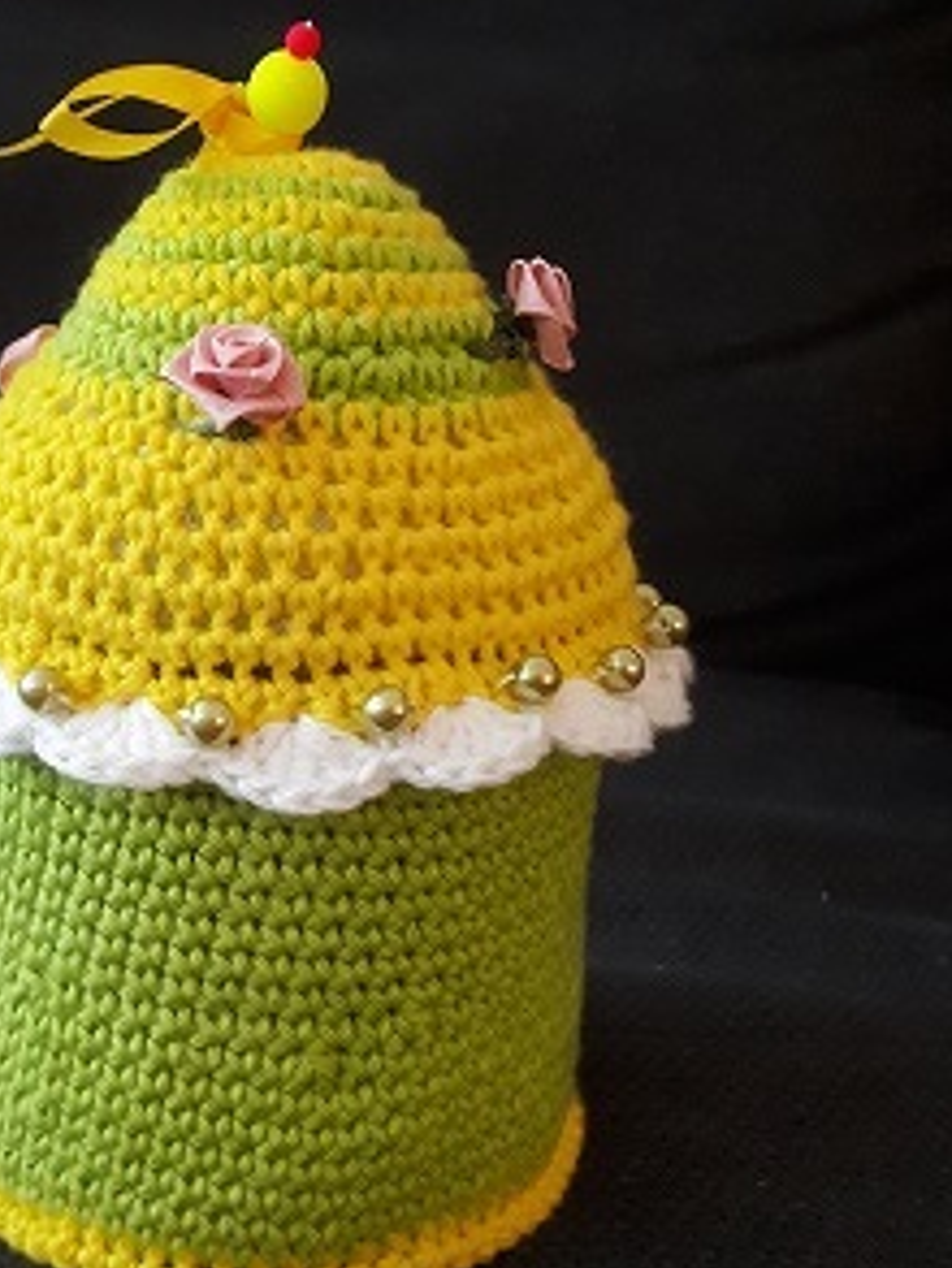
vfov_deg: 43.7
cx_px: 333
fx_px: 1576
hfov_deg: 33.4
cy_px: 718
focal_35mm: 43
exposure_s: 1/17
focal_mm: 3.6
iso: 640
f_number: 1.9
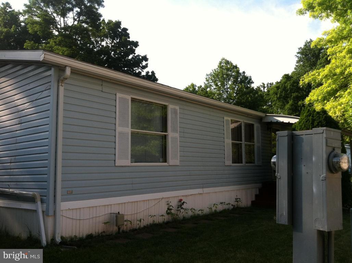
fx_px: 355
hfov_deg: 52.7
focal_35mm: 35
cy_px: 132
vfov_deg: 40.6
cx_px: 176
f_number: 2.8
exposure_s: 1/526
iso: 80
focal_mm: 3.85
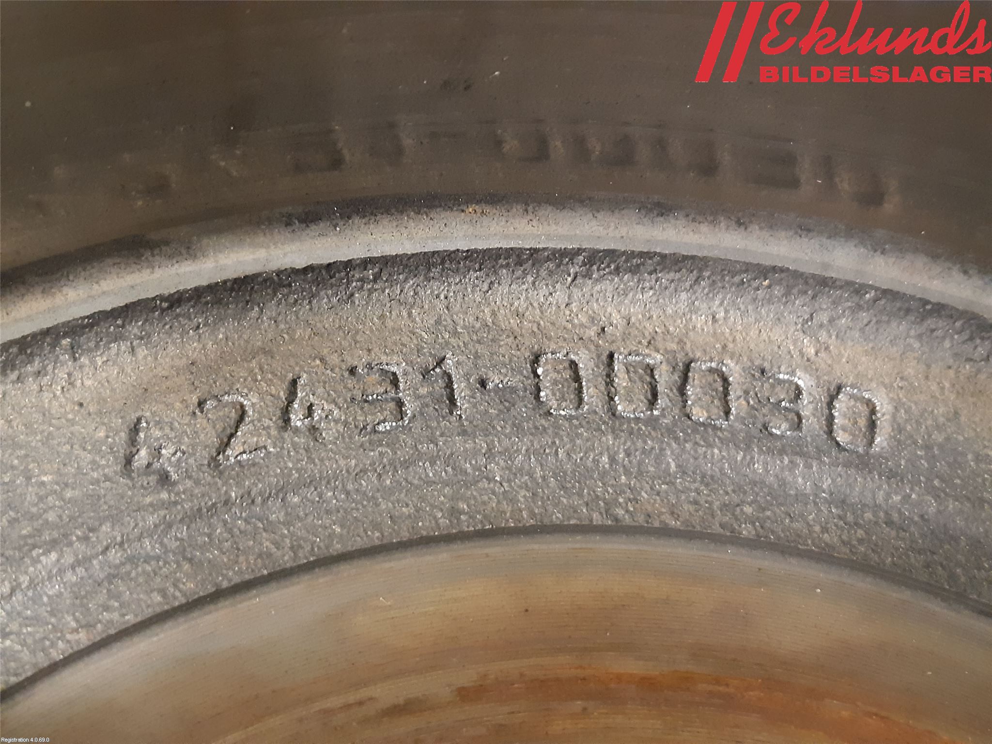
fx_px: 745
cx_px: 496
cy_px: 372
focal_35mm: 26
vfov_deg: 53.1
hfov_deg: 67.3
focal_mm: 3.93
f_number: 1.7
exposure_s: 1/17
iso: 640
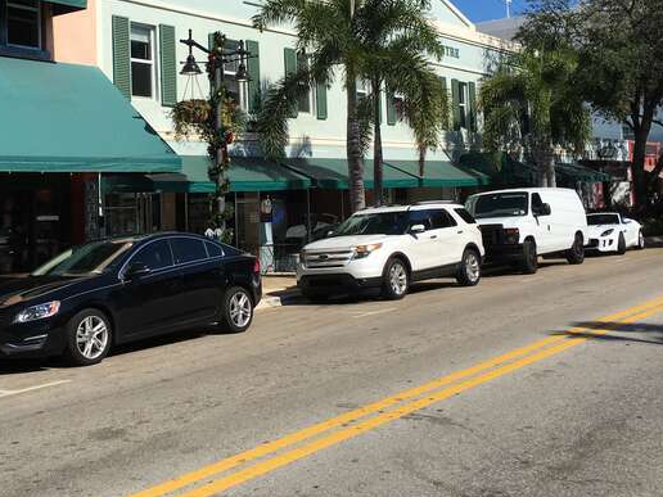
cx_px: 276
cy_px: 136
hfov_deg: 41.9
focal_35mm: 45
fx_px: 862
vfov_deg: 31.7
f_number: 2.2
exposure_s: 1/2564
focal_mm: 4.15
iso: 25
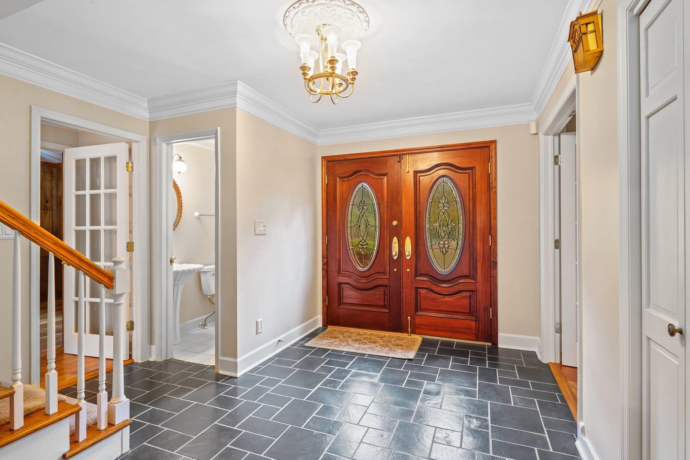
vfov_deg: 70.4
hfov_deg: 93.3
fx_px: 326
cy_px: 230
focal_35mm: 17
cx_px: 345
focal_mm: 17
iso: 100
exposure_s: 6
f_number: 9
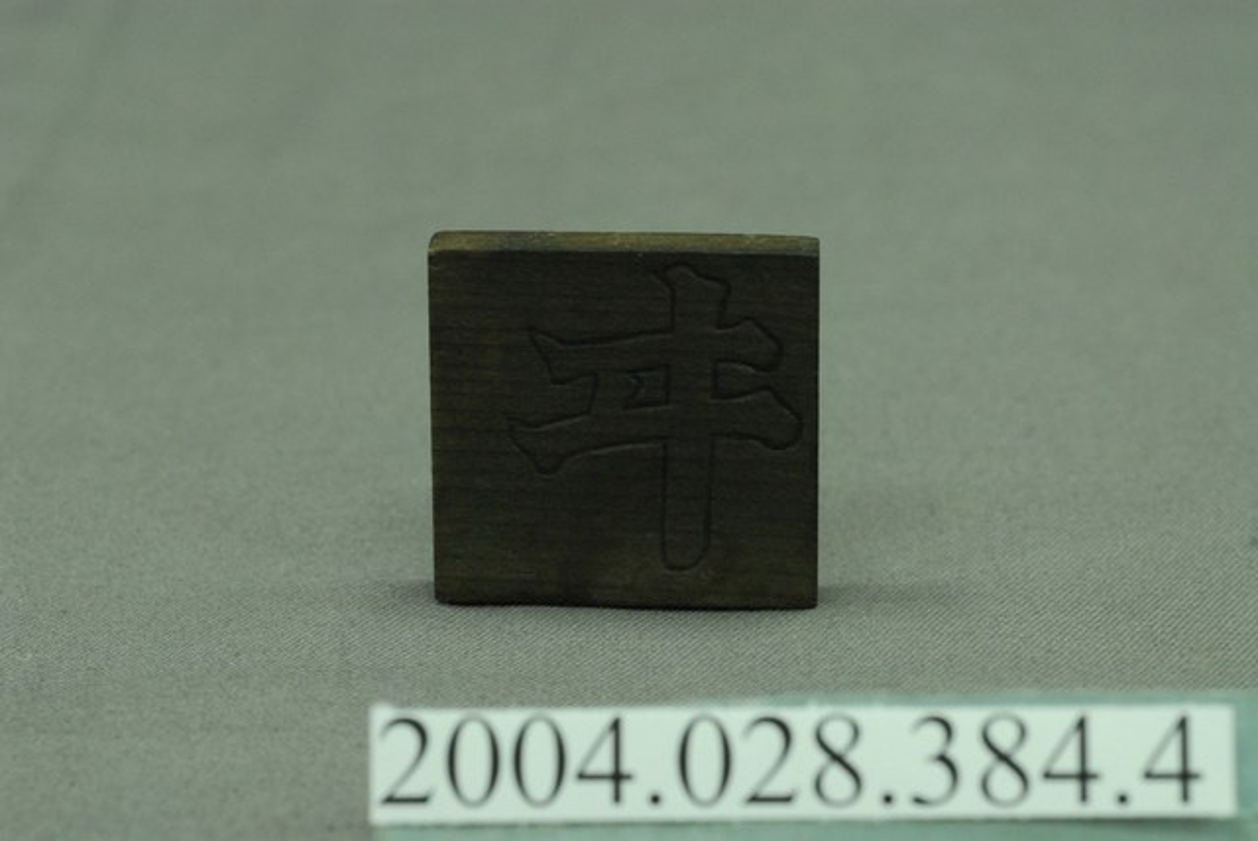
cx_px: 629
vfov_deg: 15.2
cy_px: 420
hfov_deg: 22.6
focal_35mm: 90
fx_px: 3148
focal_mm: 60
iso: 1000
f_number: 10
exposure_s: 1/15
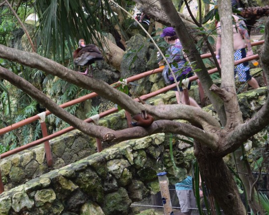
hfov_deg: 12.9
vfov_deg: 10.4
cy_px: 153
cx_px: 78
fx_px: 1186
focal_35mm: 149
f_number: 5.6
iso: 450
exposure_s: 1/60
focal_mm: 55
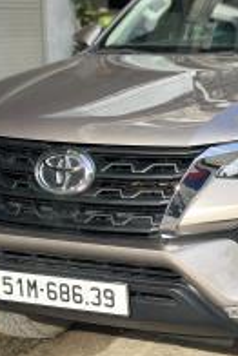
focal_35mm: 89
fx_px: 881
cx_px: 240
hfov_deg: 15.1
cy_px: 178
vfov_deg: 22.9
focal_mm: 6.86
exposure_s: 1/1721
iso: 80
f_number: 1.78
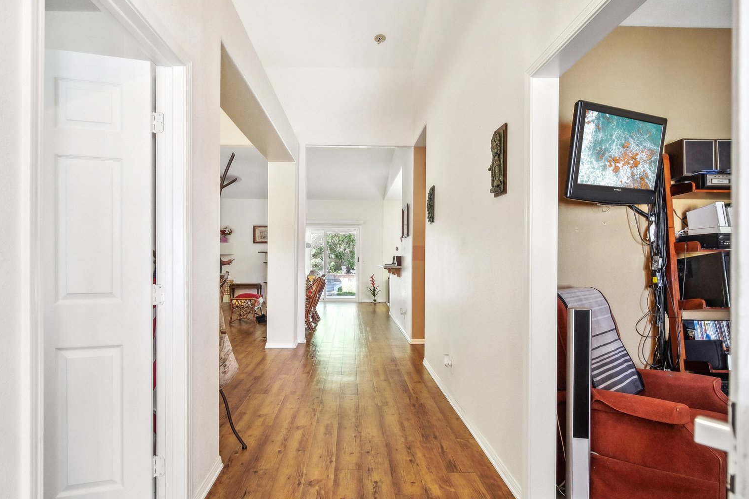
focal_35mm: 19
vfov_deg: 64.6
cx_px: 355
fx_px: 395
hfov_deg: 86.8
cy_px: 254
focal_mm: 9
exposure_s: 1/25
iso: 800
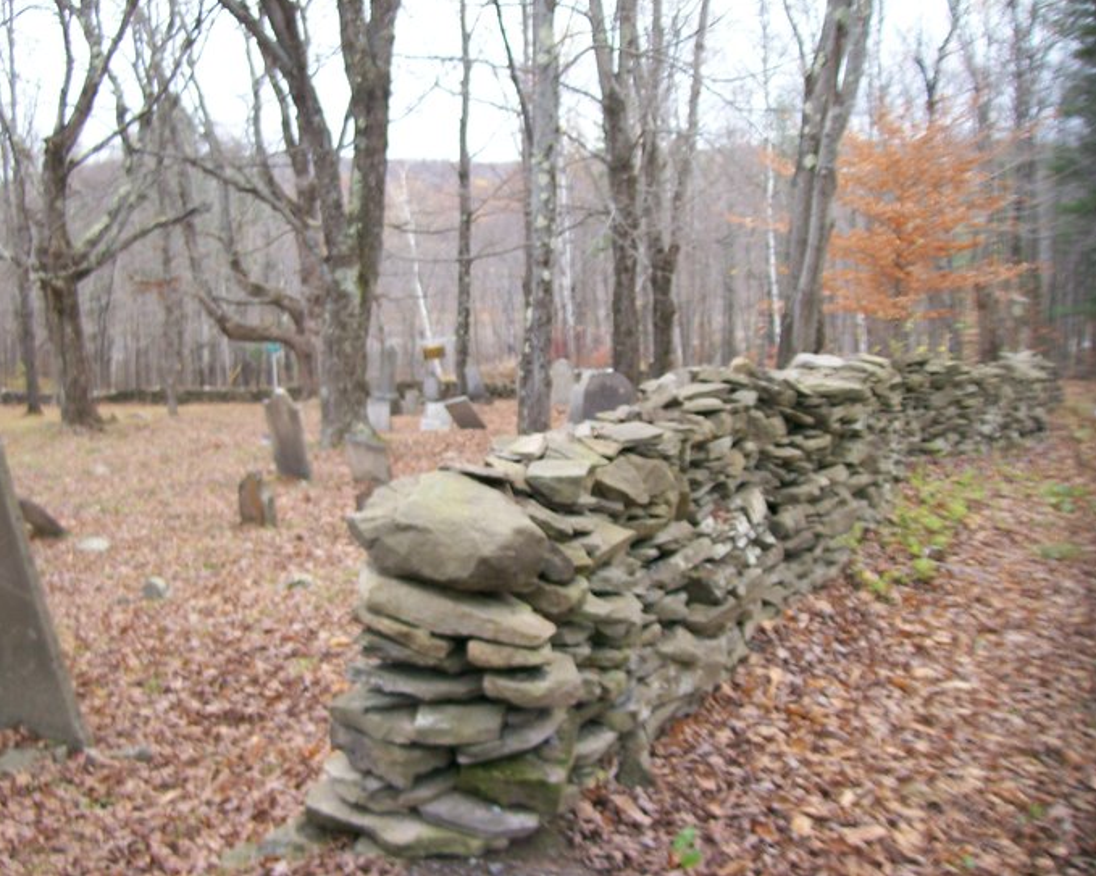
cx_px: 538
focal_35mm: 38
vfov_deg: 39.1
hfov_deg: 47.9
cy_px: 434
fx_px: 1232
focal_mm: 6
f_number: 2.7
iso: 80
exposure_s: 1/134
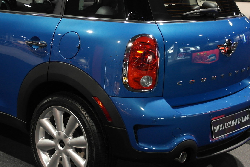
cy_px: 61
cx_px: 74
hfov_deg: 28.9
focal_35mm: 69
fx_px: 479
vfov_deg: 19.7
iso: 400
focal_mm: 20
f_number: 3.5
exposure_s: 1/20
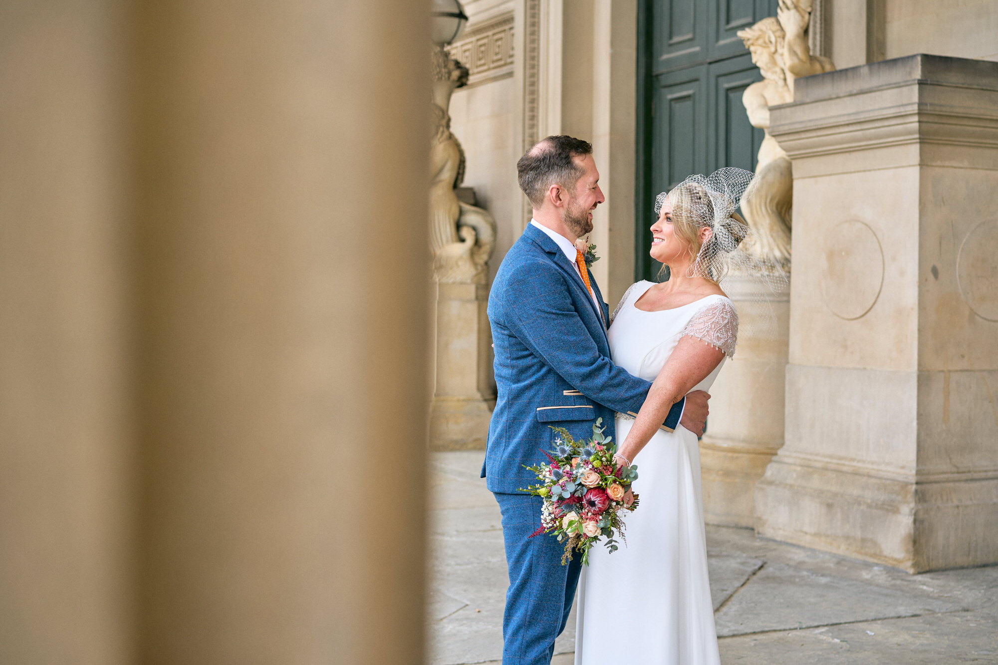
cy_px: 332
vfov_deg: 24.6
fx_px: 1524
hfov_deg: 36.2
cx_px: 499
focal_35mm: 55
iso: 125
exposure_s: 1/250
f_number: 3.5
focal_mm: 55
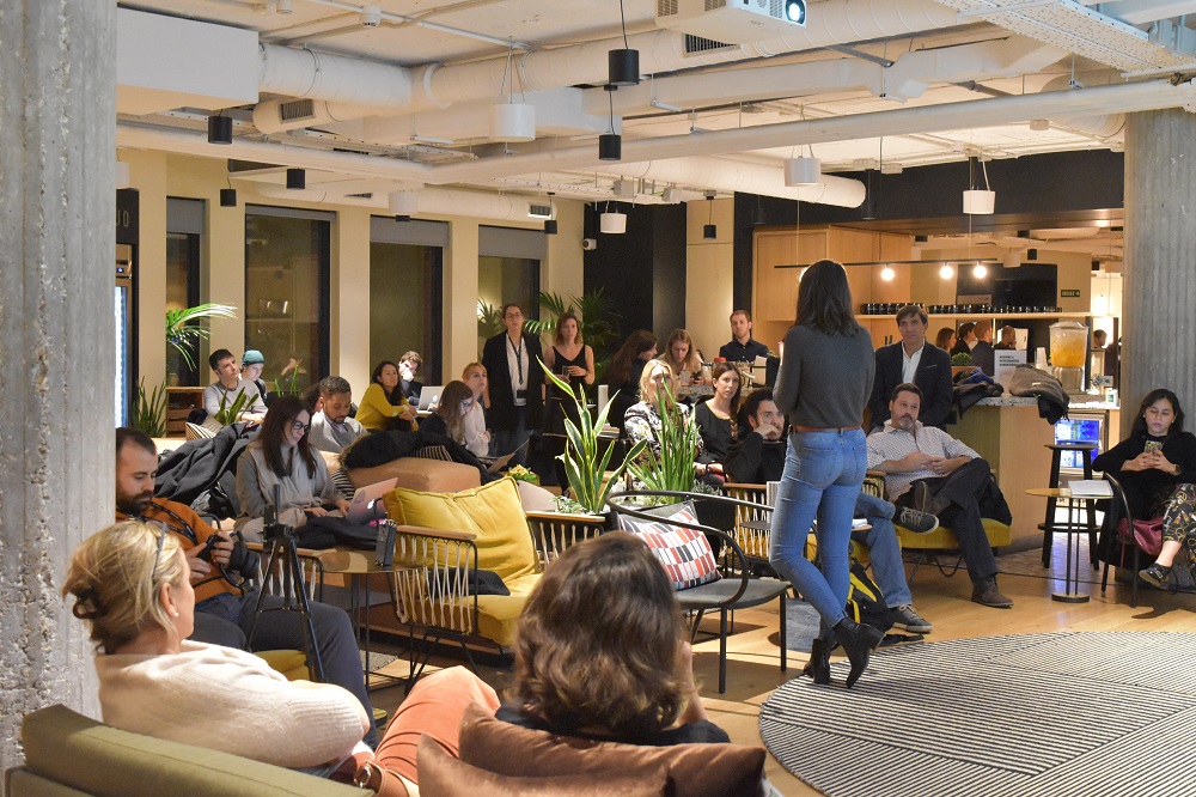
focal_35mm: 45
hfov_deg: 43.6
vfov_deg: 29.8
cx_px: 598
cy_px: 398
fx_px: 1494
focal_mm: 30
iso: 8000
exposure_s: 1/50
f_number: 8
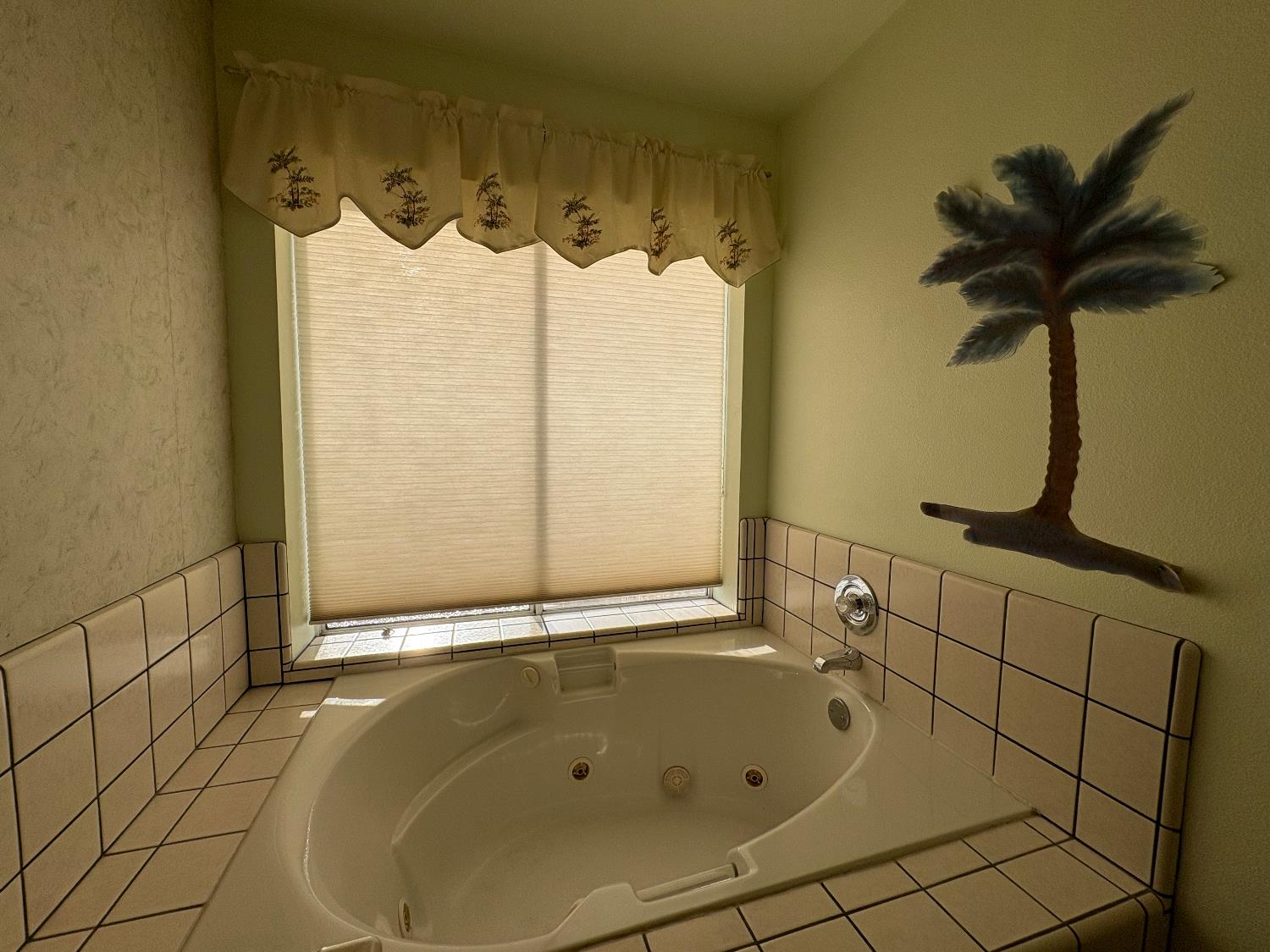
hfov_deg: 102.1
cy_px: 476
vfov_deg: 85.7
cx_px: 635
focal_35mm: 14
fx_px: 514
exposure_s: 1/2273
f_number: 2.2
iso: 50
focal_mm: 2.22
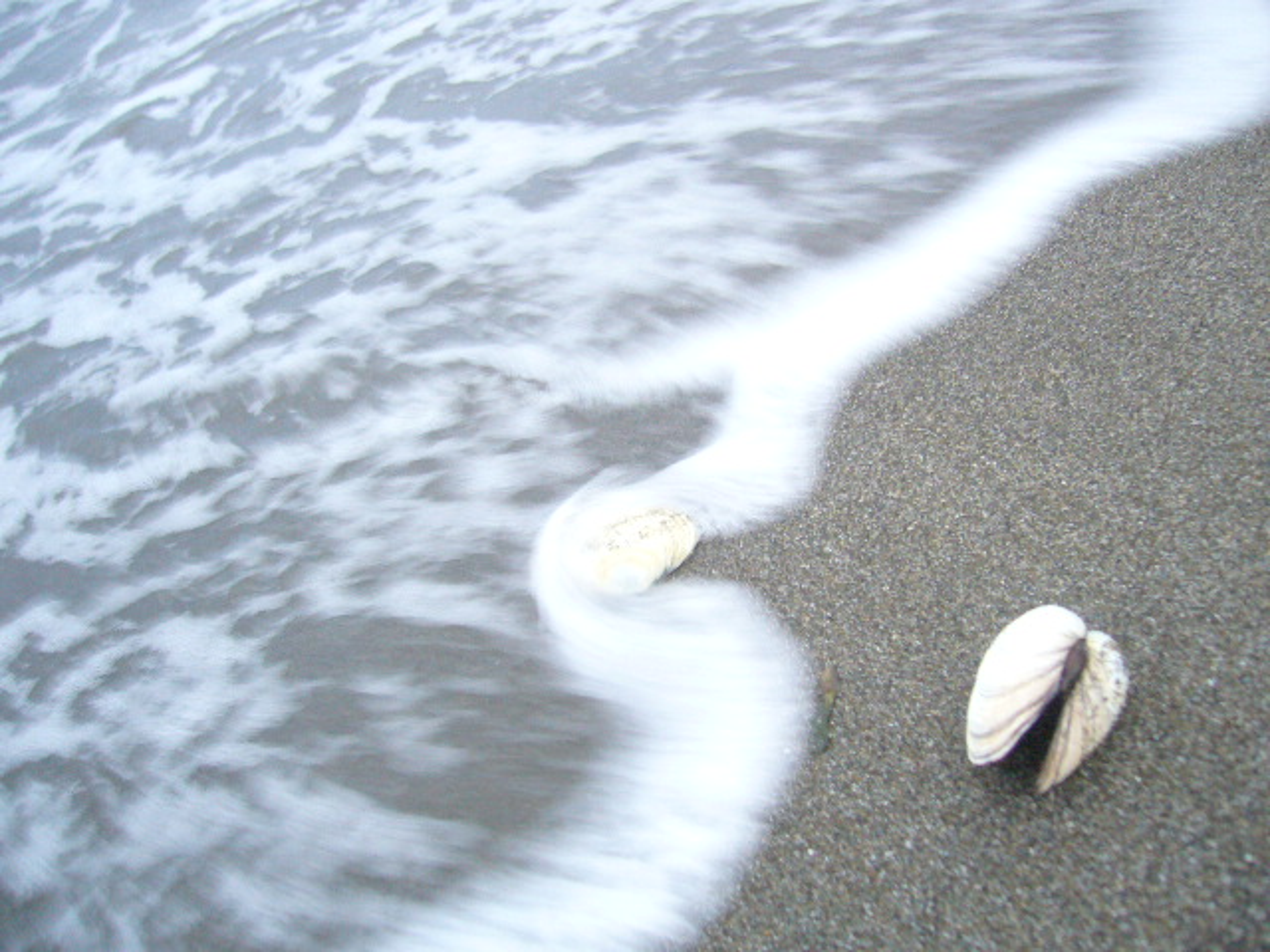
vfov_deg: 40.7
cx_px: 635
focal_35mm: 35
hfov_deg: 52.6
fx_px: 1284
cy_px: 476
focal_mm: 5.8
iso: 200
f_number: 2.8
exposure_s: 1/13
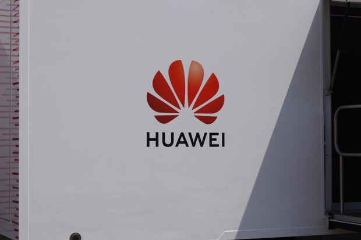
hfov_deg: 24.6
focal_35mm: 82
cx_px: 180
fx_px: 827
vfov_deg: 16.5
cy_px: 120
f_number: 11
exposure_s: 1/320
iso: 100
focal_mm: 55
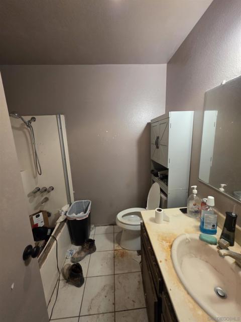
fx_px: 121
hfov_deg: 89.9
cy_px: 161
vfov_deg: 106.2
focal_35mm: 13
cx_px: 120
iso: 320
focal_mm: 2.2
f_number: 1.9
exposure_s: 1/60
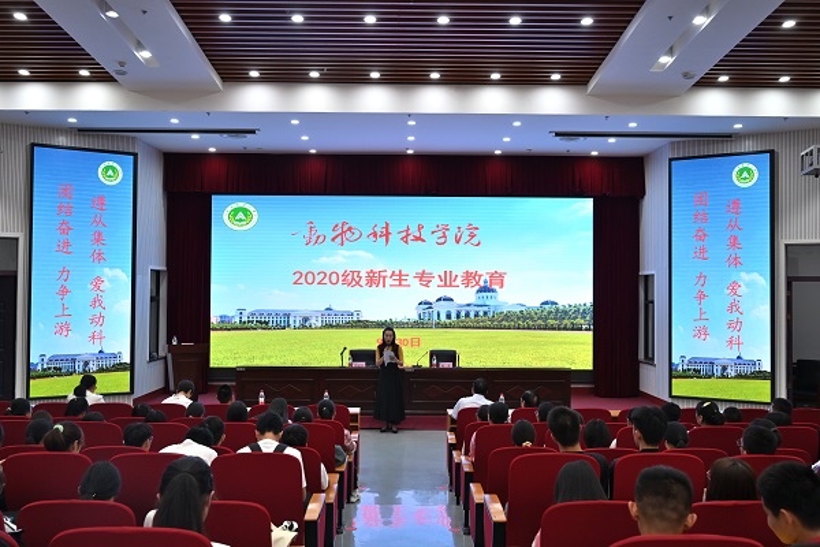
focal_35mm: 32
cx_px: 410
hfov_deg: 58.0
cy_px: 274
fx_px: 740
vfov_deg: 40.5
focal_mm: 32.5
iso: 1000
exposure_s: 1/125
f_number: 5.6
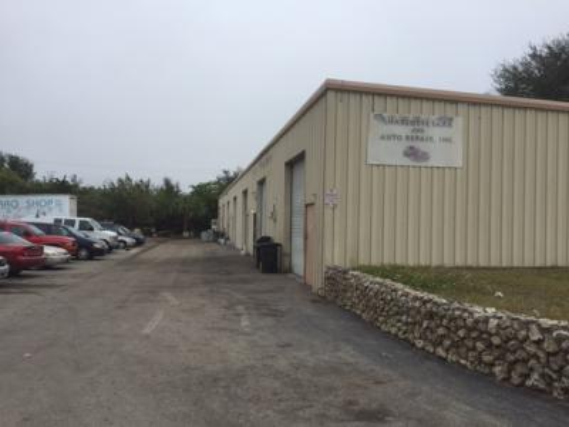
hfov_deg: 61.7
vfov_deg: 48.2
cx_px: 284
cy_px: 214
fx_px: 477
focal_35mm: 29
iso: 32
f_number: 2.2
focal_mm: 4.15
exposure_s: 1/1464
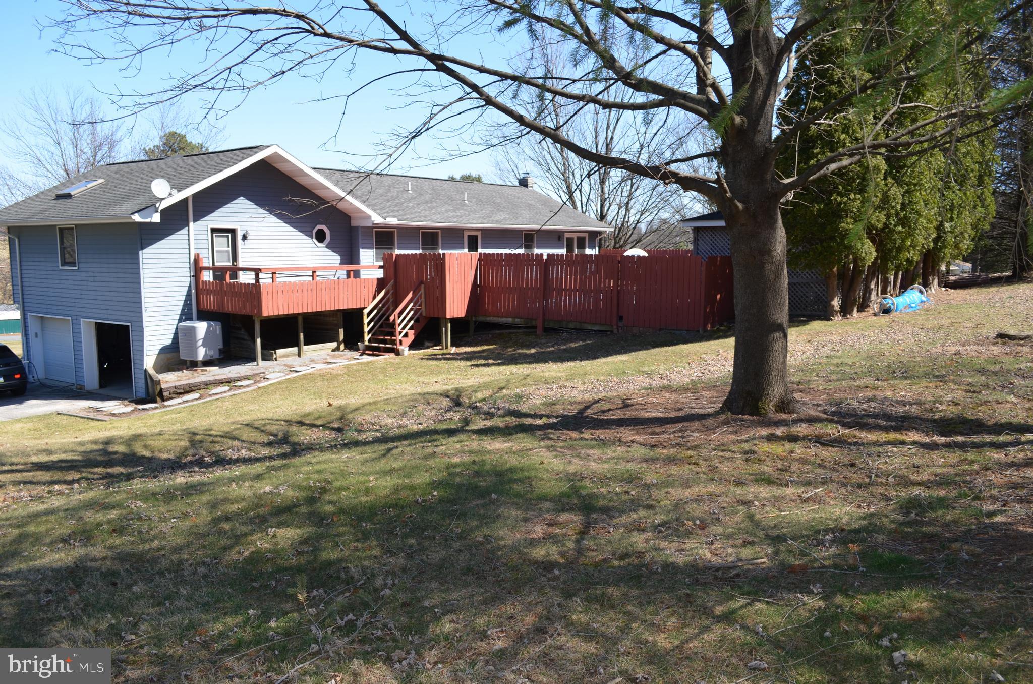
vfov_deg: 43.4
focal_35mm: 30
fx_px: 859
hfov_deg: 62.0
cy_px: 342
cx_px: 516
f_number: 7.1
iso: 100
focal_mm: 20
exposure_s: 1/200
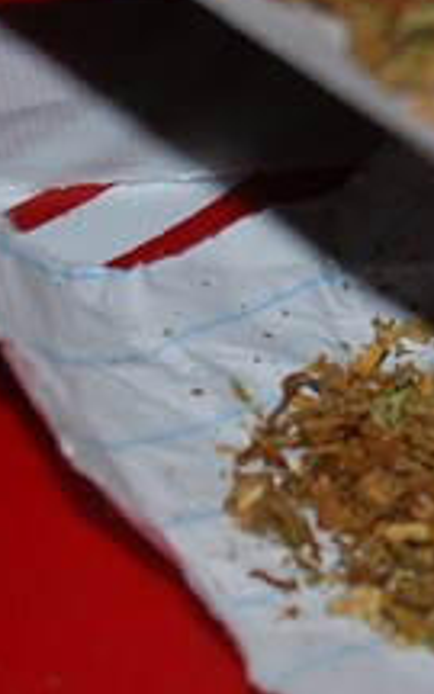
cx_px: 678
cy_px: 333
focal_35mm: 399
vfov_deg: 5.3
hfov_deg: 3.3
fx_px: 7559
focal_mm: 55
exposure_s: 1/60
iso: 200
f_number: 5.6
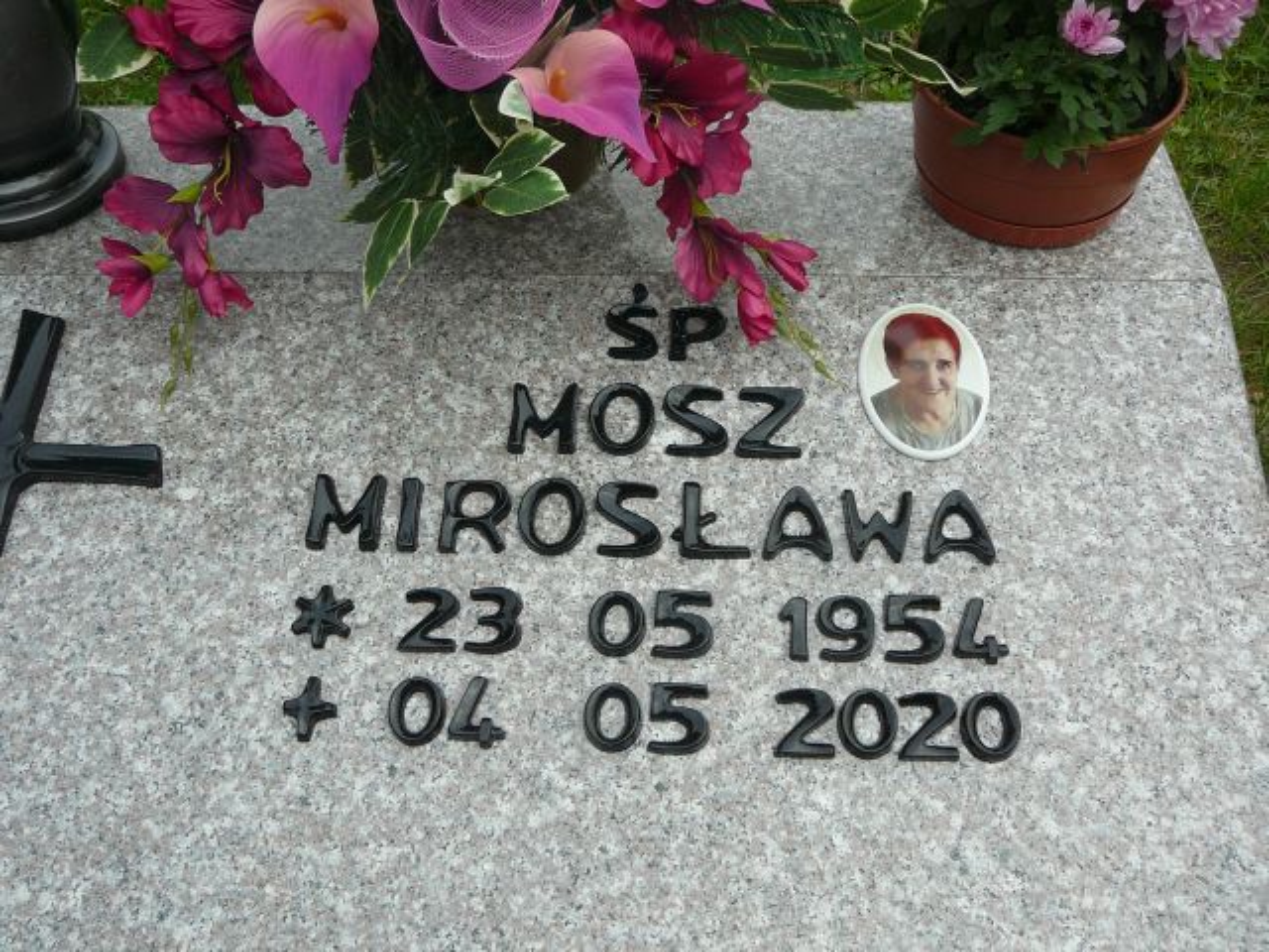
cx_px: 634
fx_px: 1283
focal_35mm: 35
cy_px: 476
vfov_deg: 40.7
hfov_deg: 52.6
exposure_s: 1/500
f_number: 5
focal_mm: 5.2
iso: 80
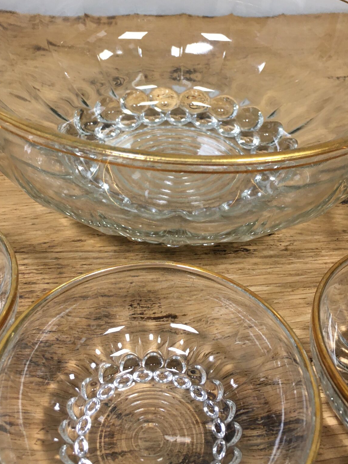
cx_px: 177
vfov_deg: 48.8
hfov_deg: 37.7
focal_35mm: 38
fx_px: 509
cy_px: 201
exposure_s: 1/33
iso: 100
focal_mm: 4.15
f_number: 2.2
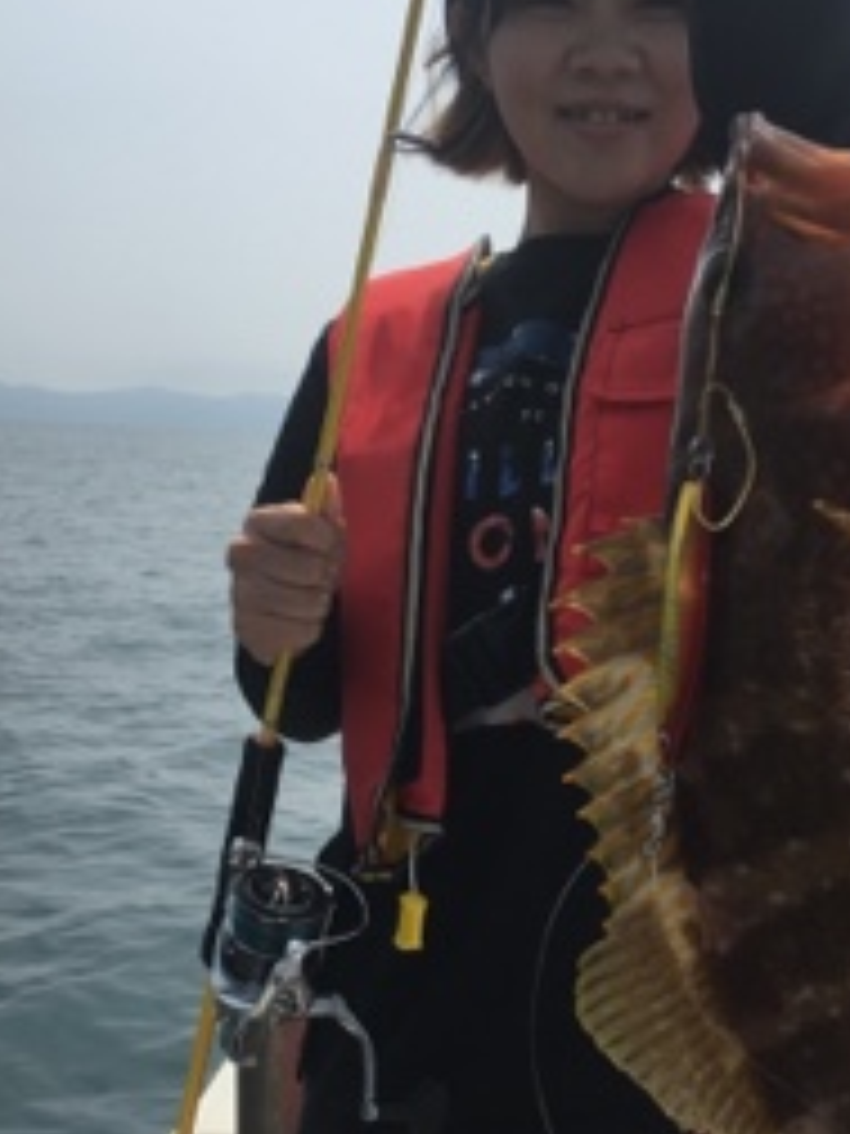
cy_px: 675
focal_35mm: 46
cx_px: 517
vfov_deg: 41.1
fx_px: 1506
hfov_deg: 31.4
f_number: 2.2
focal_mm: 4.15
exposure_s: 1/2564
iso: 25
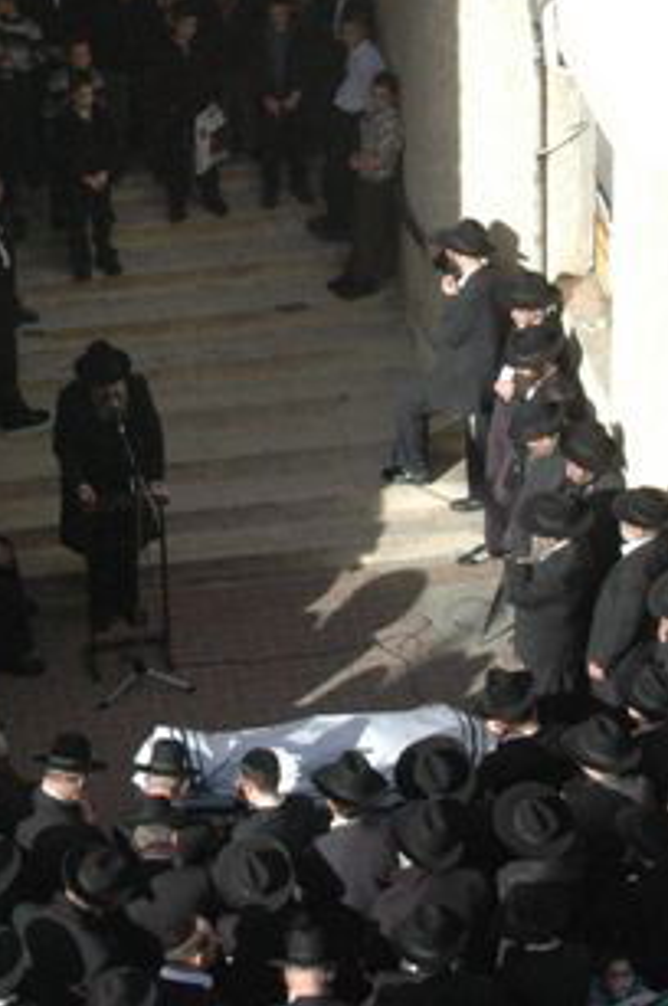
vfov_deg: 13.7
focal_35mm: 150
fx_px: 4184
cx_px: 169
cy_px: 328
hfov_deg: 9.1
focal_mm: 40
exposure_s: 1/500
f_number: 13
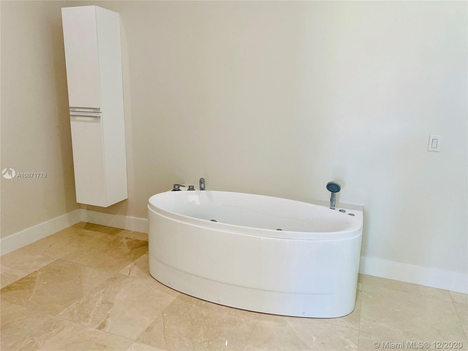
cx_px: 234
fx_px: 352
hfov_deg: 67.3
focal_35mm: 26
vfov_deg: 53.1
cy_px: 176
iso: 64
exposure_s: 1/60
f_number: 1.8
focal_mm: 4.25
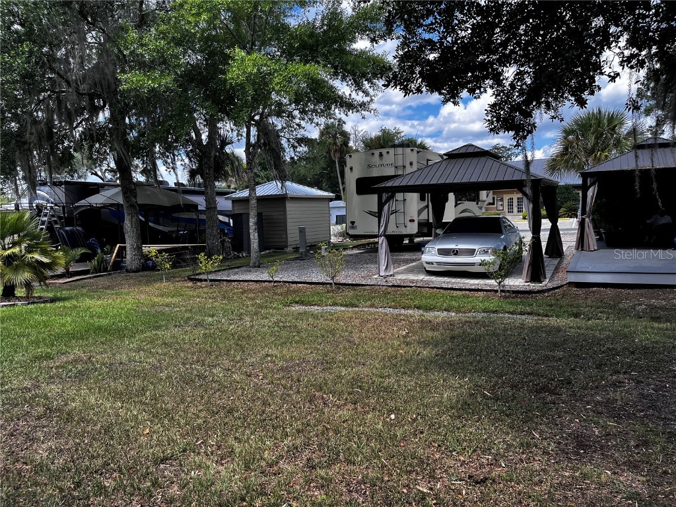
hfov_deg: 67.3
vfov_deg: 53.1
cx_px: 338
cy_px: 254
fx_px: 508
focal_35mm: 26
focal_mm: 5.1
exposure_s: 1/1086
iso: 50
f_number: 1.6
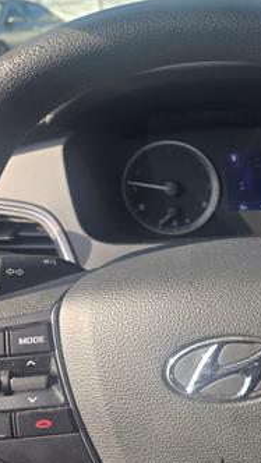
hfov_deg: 27.2
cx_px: 321
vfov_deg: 52.8
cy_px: 241
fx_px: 467
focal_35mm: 38
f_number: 1.8
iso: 25
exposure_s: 1/423
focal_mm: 5.4
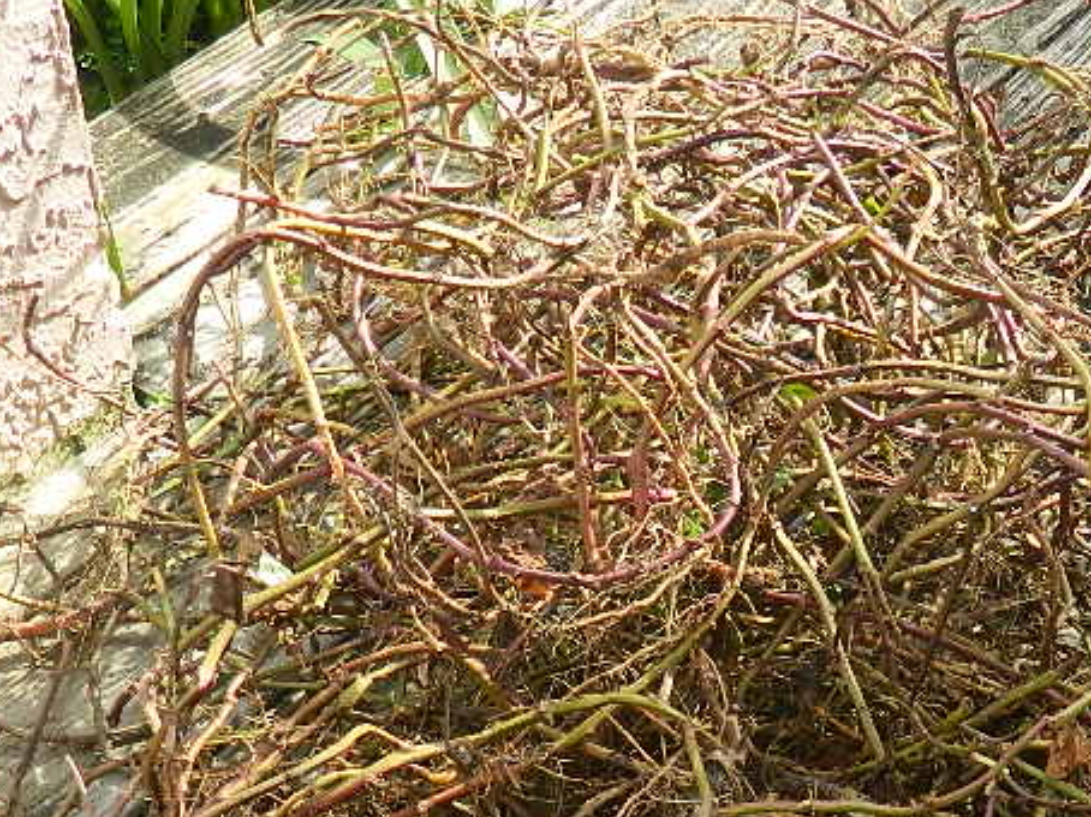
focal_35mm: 79
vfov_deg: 18.3
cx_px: 853
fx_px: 2489
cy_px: 745
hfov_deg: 24.4
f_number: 3.3
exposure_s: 1/100
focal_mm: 6.2
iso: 80
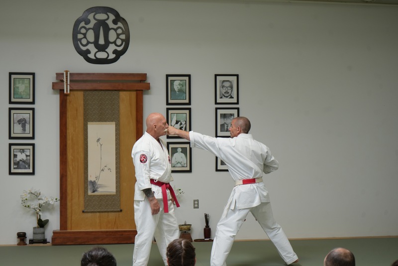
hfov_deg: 28.8
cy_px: 133
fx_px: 774
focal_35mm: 70
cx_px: 199
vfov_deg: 19.5
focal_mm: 70
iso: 640
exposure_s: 1/160
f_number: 5.6
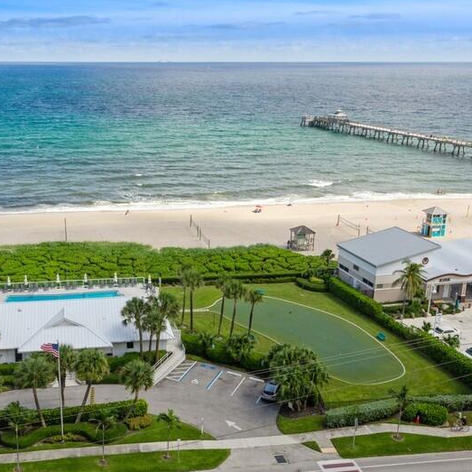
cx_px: 153
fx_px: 602
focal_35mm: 39
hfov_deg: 42.2
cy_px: 237
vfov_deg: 42.8
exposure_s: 1/250
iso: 250
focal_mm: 20
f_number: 13
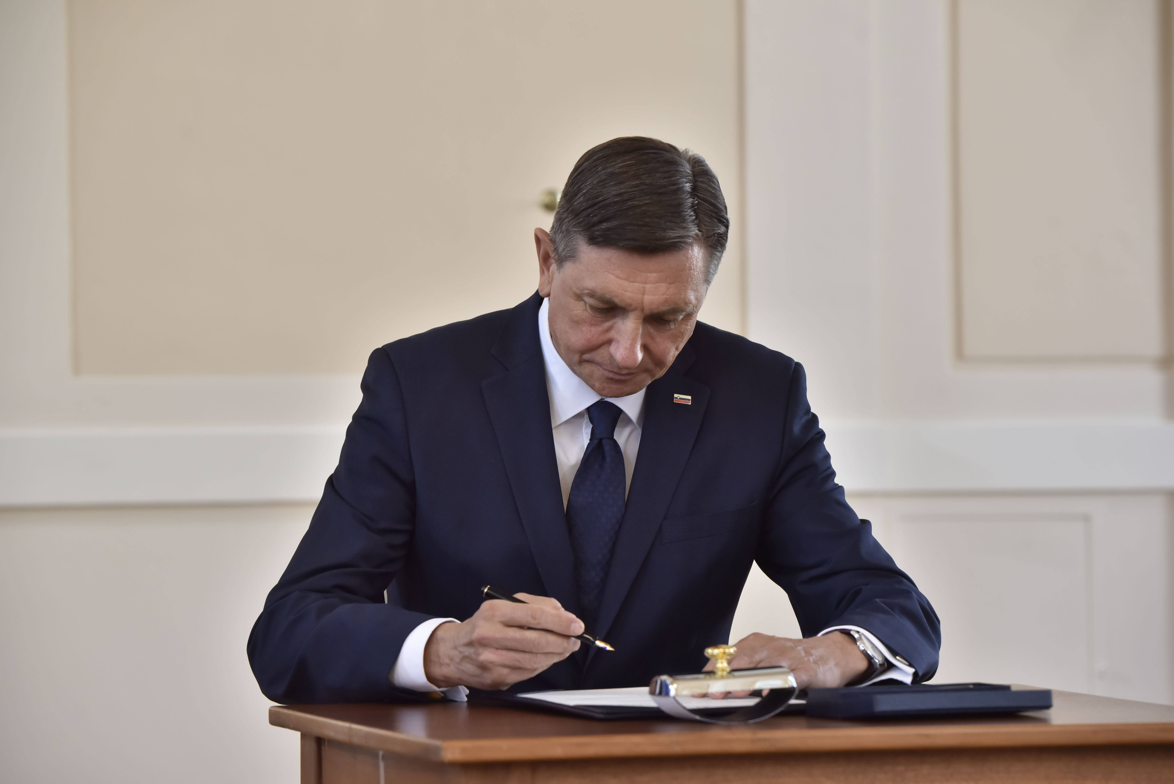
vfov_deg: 10.2
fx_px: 4404
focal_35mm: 135
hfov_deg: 15.2
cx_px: 587
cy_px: 392
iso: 1000
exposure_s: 1/200
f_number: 5.6
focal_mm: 135
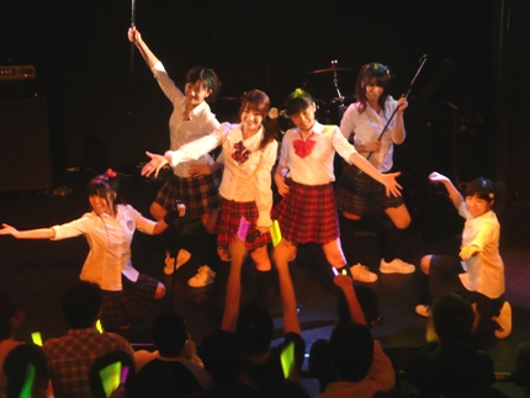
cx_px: 265
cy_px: 199
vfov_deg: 15.4
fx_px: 1471
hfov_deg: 20.4
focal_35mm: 96
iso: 200
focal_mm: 15.7
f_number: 4.7
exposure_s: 1/8
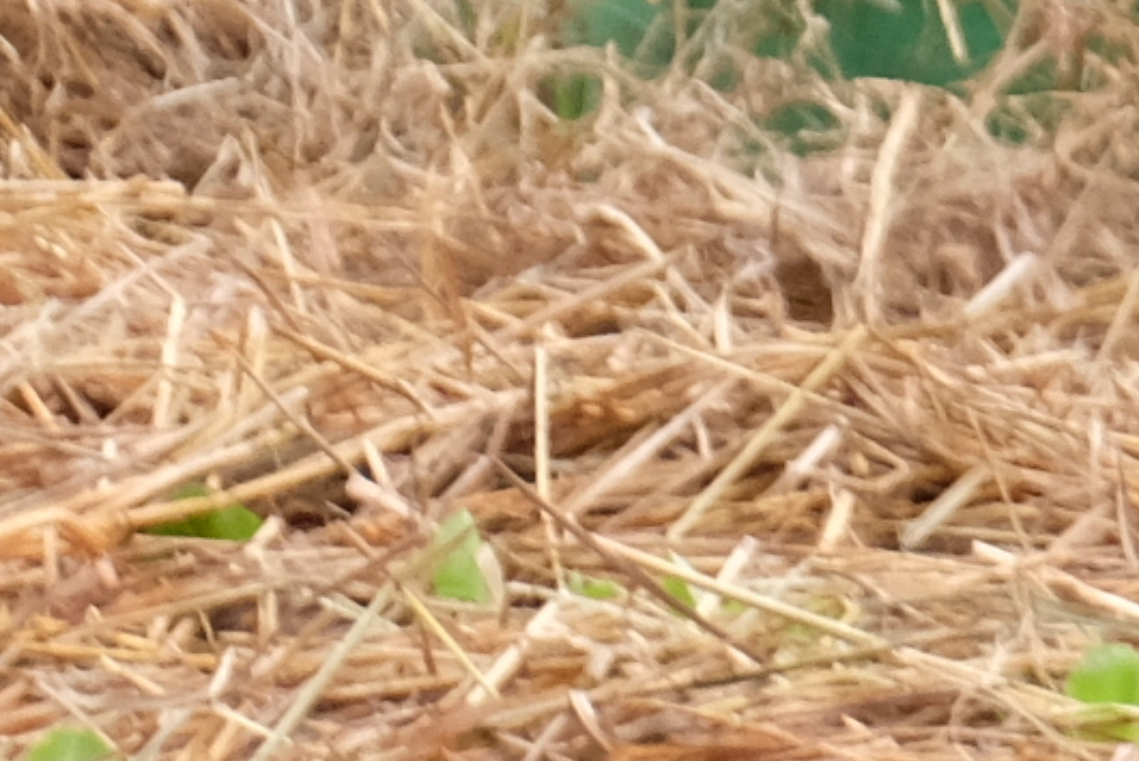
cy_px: -1490
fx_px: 14181
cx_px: 2489
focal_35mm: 448
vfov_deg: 3.0
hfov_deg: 4.5
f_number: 5.3
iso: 1250
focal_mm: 37.1
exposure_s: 1/125
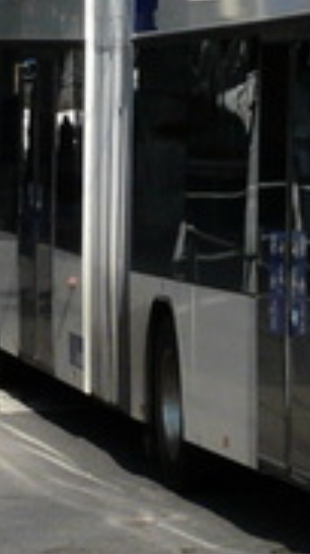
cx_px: 827
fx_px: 3605
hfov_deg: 4.8
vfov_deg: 8.8
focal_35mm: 246
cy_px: 177
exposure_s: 1/500
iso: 100
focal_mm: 6.7
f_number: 6.3
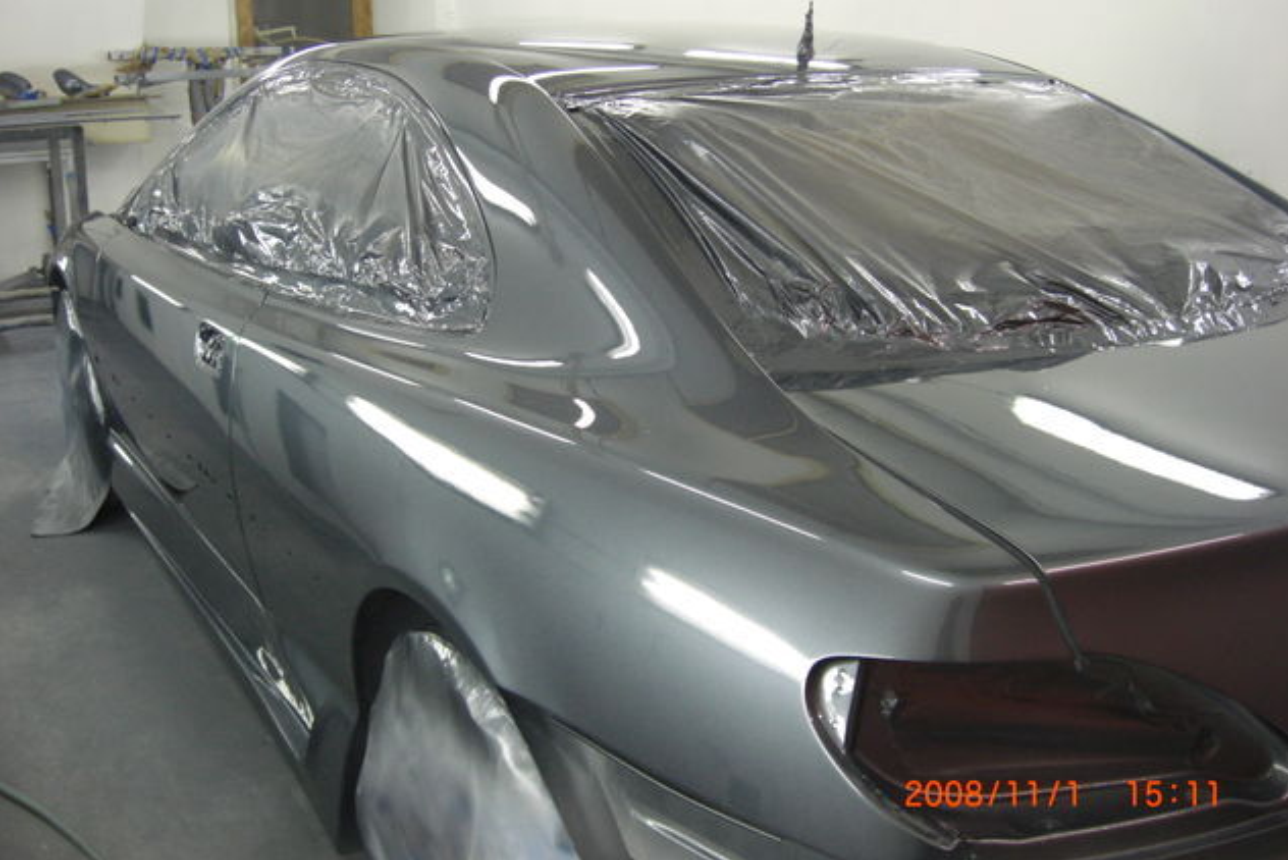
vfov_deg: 33.4
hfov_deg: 48.4
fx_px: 1432
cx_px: 650
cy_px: 406
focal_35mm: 40
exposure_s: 1/60
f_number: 2.8
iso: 400
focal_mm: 7.9
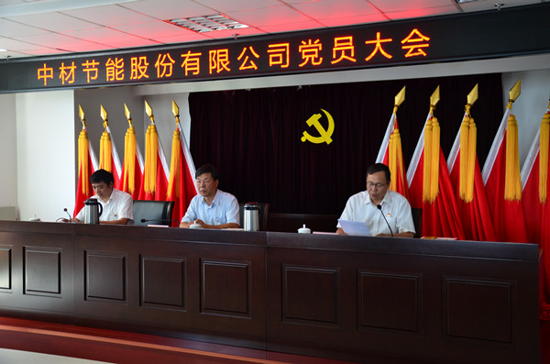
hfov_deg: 46.5
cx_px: 275
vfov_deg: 31.7
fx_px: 640
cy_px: 182
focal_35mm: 42
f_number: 4
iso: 800
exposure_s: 1/30
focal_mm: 28
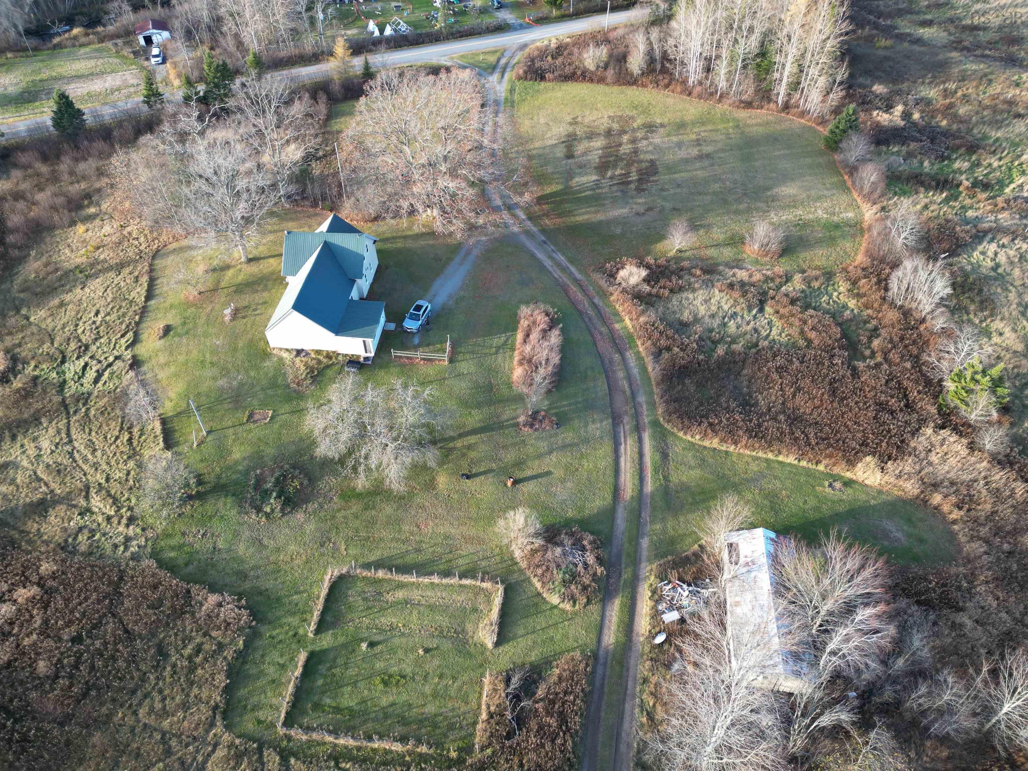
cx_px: 514
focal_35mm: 24
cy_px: 386
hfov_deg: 71.6
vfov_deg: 56.8
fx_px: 713
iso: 100
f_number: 1.7
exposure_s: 1/240
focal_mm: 6.72
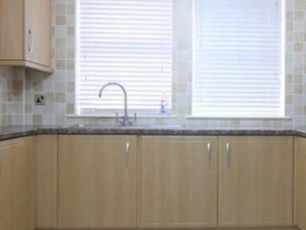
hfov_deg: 47.4
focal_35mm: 38
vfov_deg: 37.7
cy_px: 109
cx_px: 225
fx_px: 336
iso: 640
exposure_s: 1/60
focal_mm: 7
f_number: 4
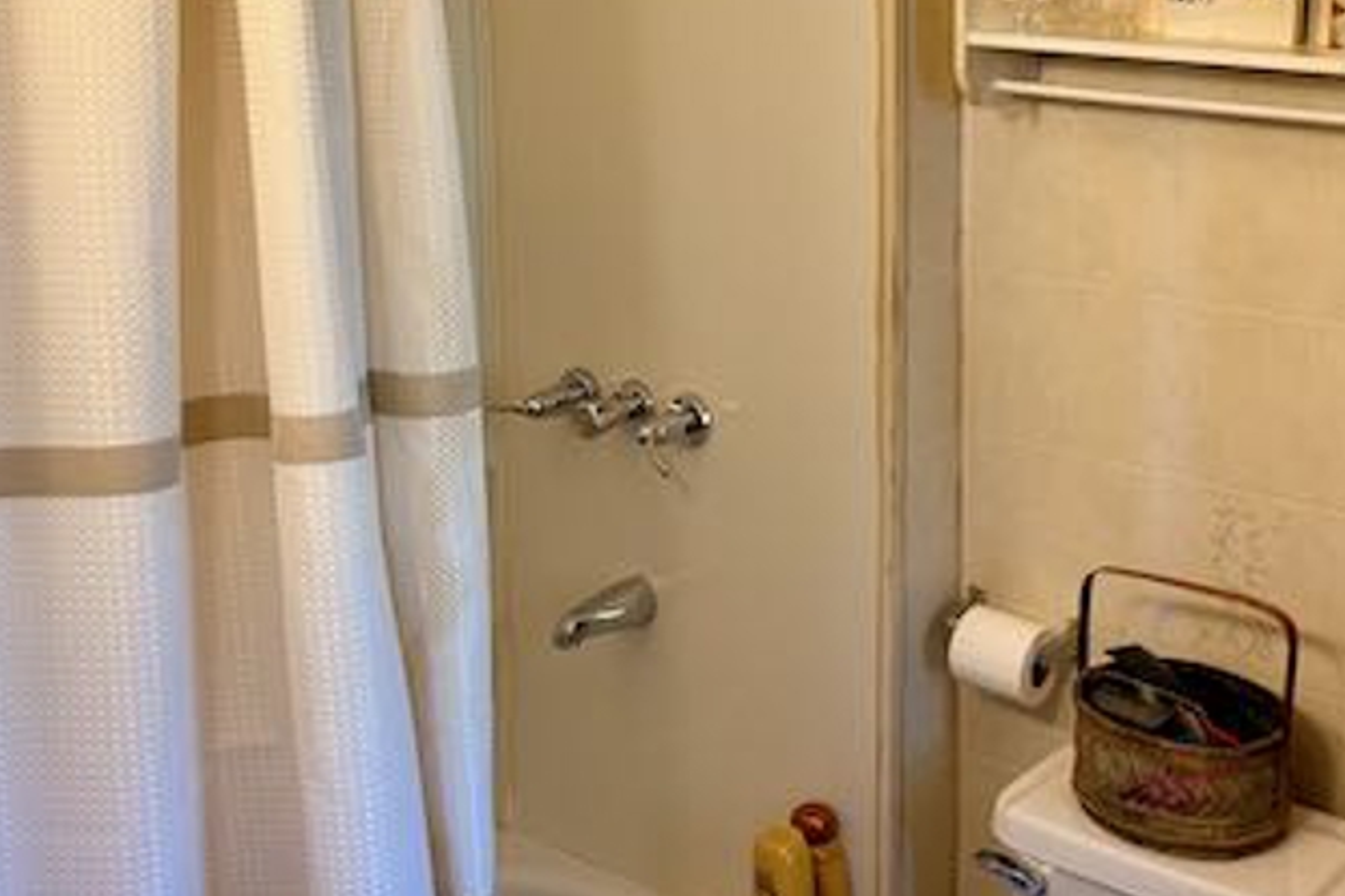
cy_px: 138
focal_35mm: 48
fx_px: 1793
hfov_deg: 39.7
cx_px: 1045
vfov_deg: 27.3
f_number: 1.78
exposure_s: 1/60
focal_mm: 6.76
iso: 160
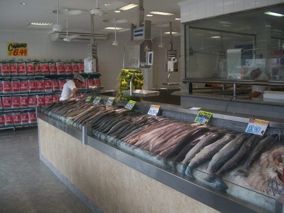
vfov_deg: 40.7
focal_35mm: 35
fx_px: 287
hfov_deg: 52.6
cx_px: 142
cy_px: 106
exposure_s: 1/100
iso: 80
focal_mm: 6.3
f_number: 3.1
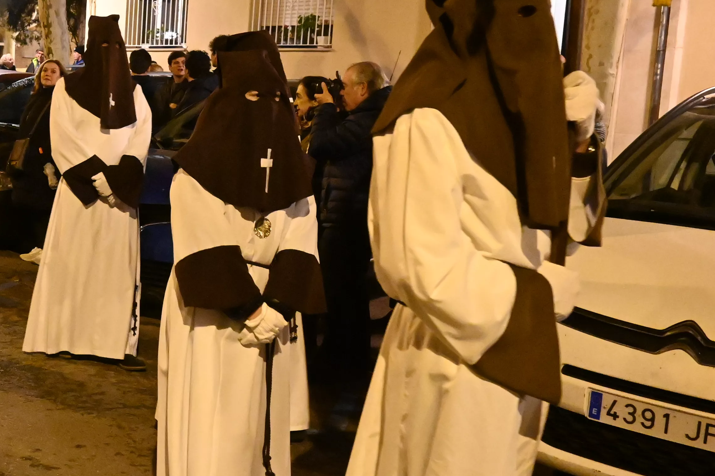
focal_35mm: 58
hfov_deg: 32.8
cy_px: 245
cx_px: 78
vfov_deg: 23.4
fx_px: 1152
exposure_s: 1/50
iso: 6400
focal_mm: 16
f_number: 4
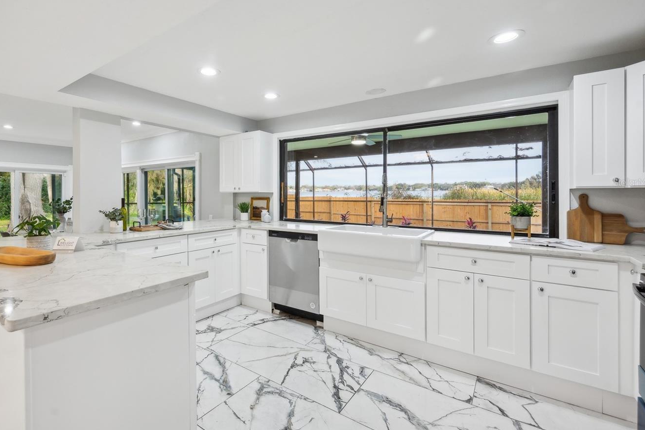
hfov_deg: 92.3
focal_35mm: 17
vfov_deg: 70.0
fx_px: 305
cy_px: 182
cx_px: 265
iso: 500
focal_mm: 14
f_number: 7.1
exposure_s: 1/50
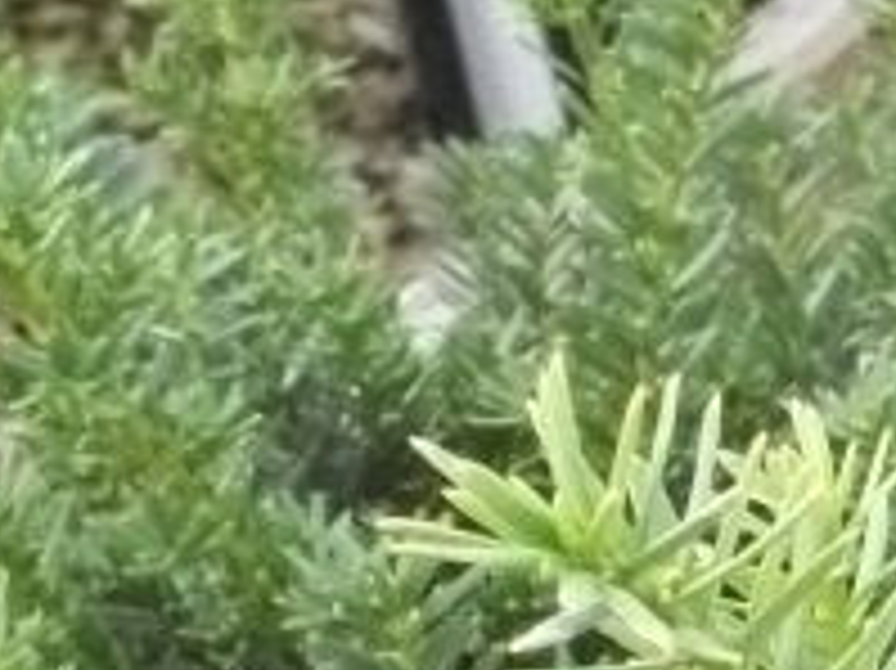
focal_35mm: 176
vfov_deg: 8.0
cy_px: 1452
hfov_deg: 10.9
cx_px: 1288
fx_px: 4553
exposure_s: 1/500
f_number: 3.1
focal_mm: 6.3
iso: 633
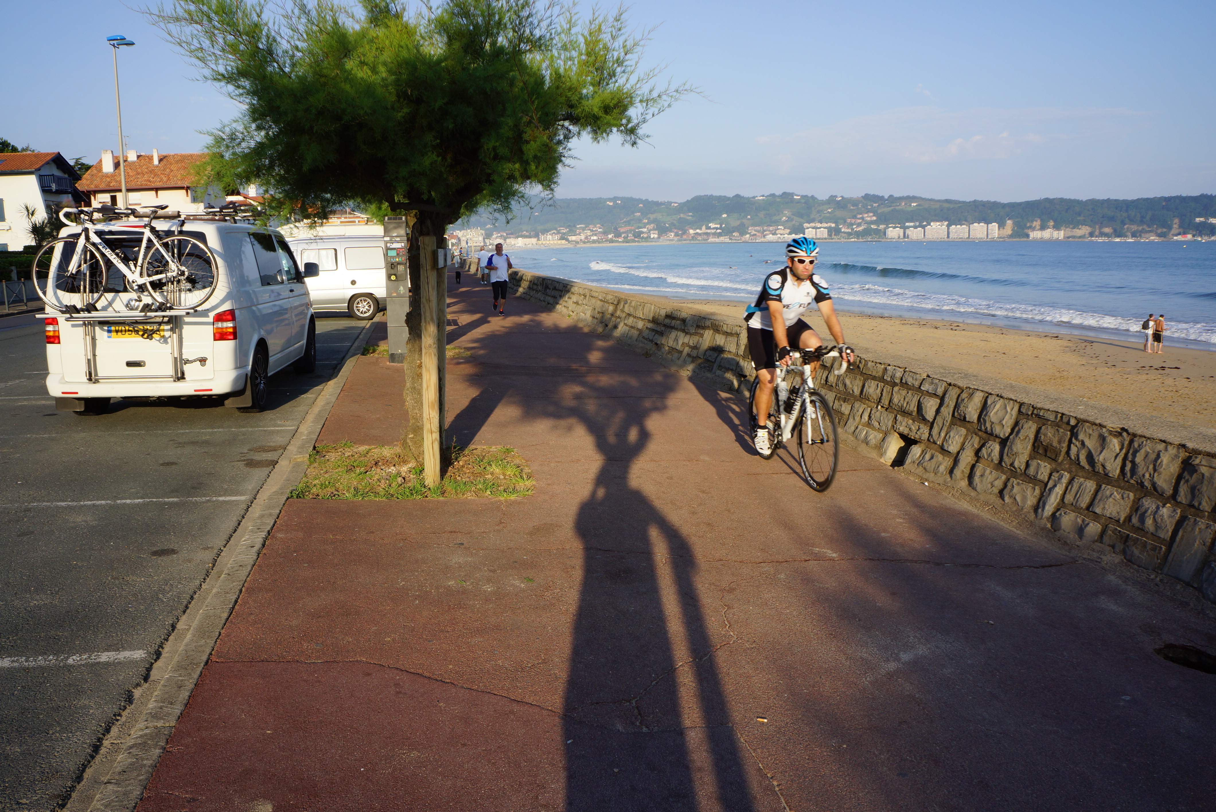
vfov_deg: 48.0
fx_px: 912
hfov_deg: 67.4
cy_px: 406
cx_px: 608
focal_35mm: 27
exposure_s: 1/100
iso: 100
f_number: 11
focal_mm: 18
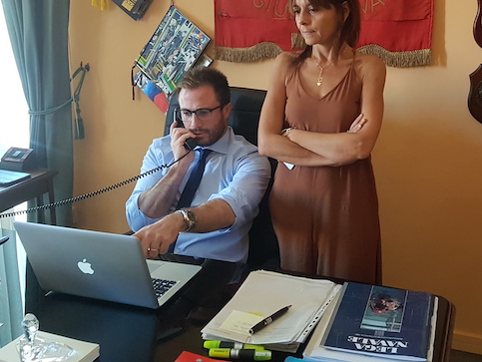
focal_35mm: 35
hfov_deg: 52.0
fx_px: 488
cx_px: 303
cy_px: 122
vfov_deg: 40.3
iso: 250
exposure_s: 1/25
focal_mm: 4.2
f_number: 1.7
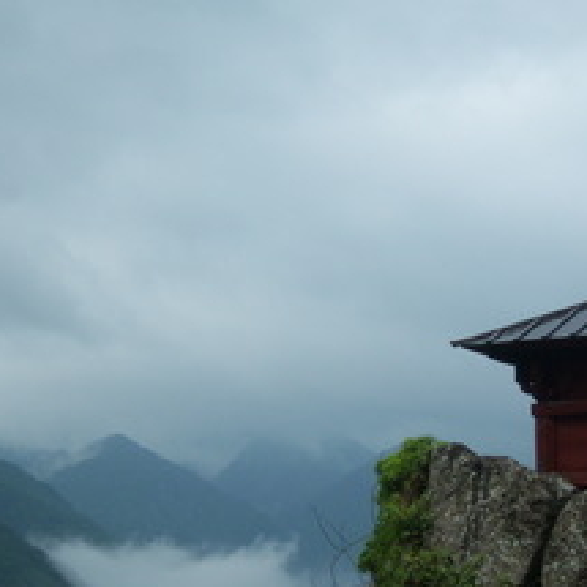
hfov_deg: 15.8
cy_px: 366
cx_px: 268
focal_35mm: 110
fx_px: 2110
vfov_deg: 15.8
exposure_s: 1/250
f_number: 4
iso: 80
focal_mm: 14.1
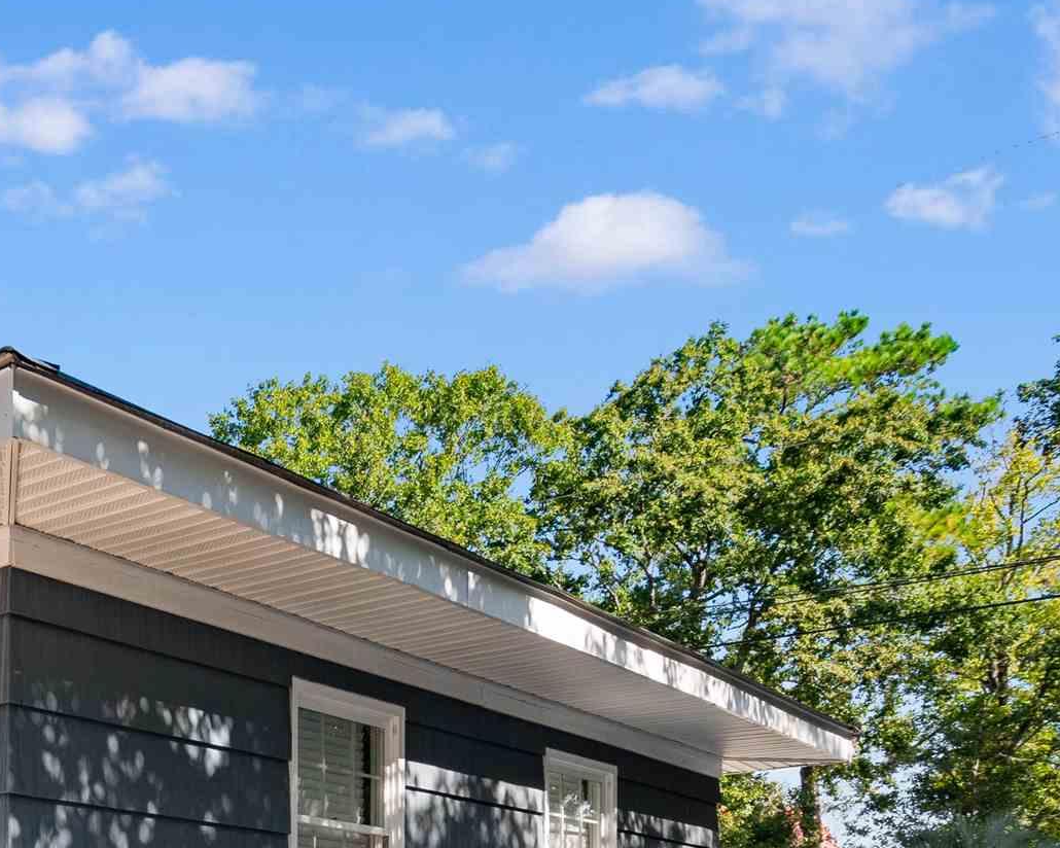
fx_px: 1318
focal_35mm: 42
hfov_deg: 37.5
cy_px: 980
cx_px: -75
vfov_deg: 30.9
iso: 100
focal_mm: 10
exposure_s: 1/125
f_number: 5.6
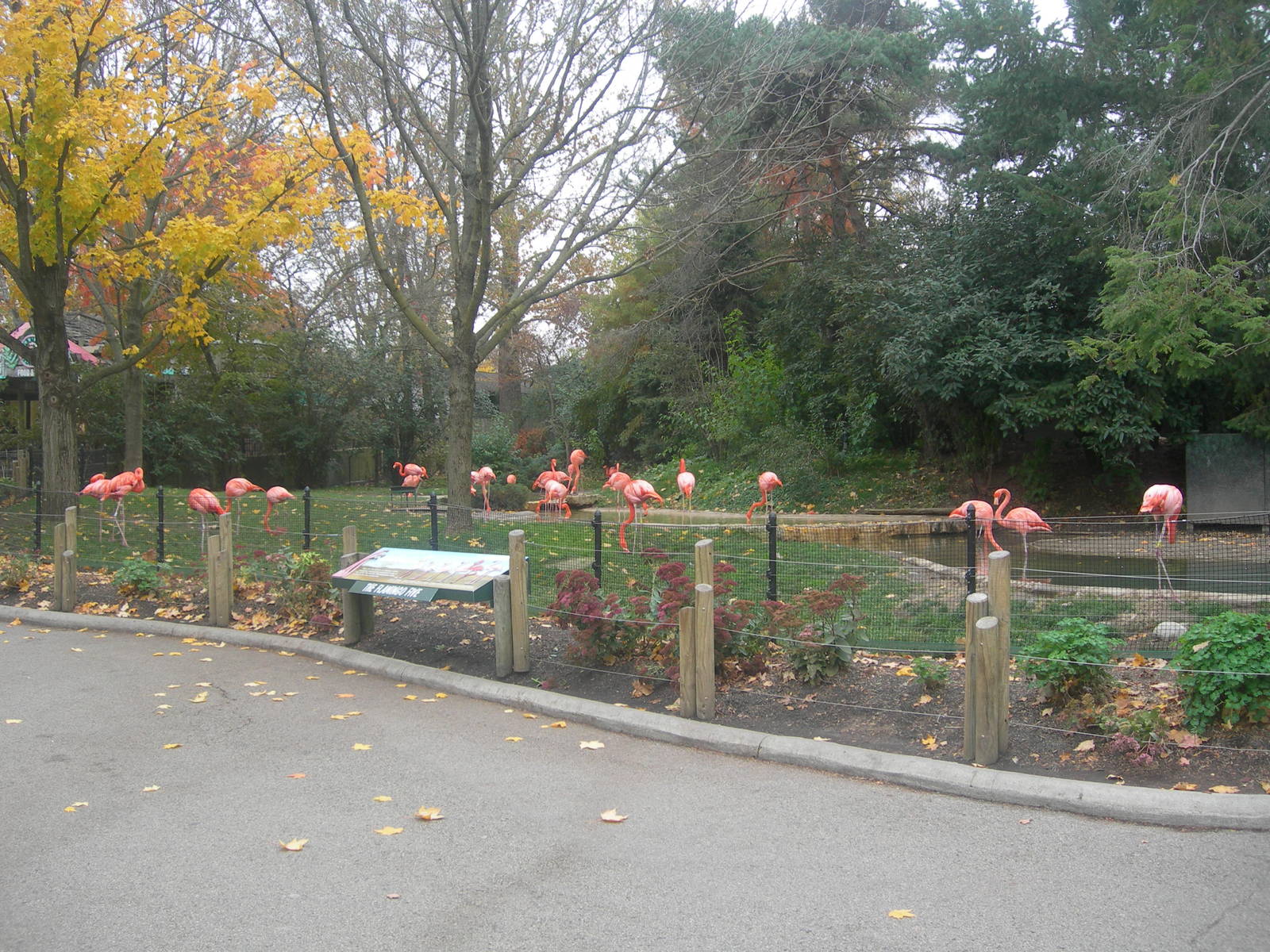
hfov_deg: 49.0
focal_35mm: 38
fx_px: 1394
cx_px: 635
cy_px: 476
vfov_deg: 37.7
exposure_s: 1/89.7
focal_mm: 7.8
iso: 50
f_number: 2.8
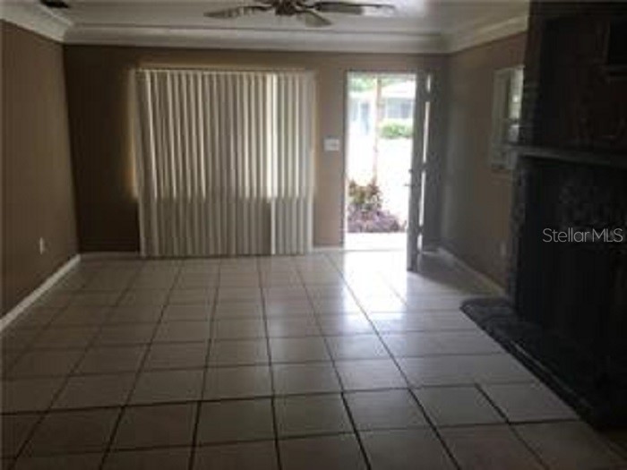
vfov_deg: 48.2
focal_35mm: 29
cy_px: 235
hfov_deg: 61.7
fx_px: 525
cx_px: 314
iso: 25
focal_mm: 4.15
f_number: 2.2
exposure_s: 1/30
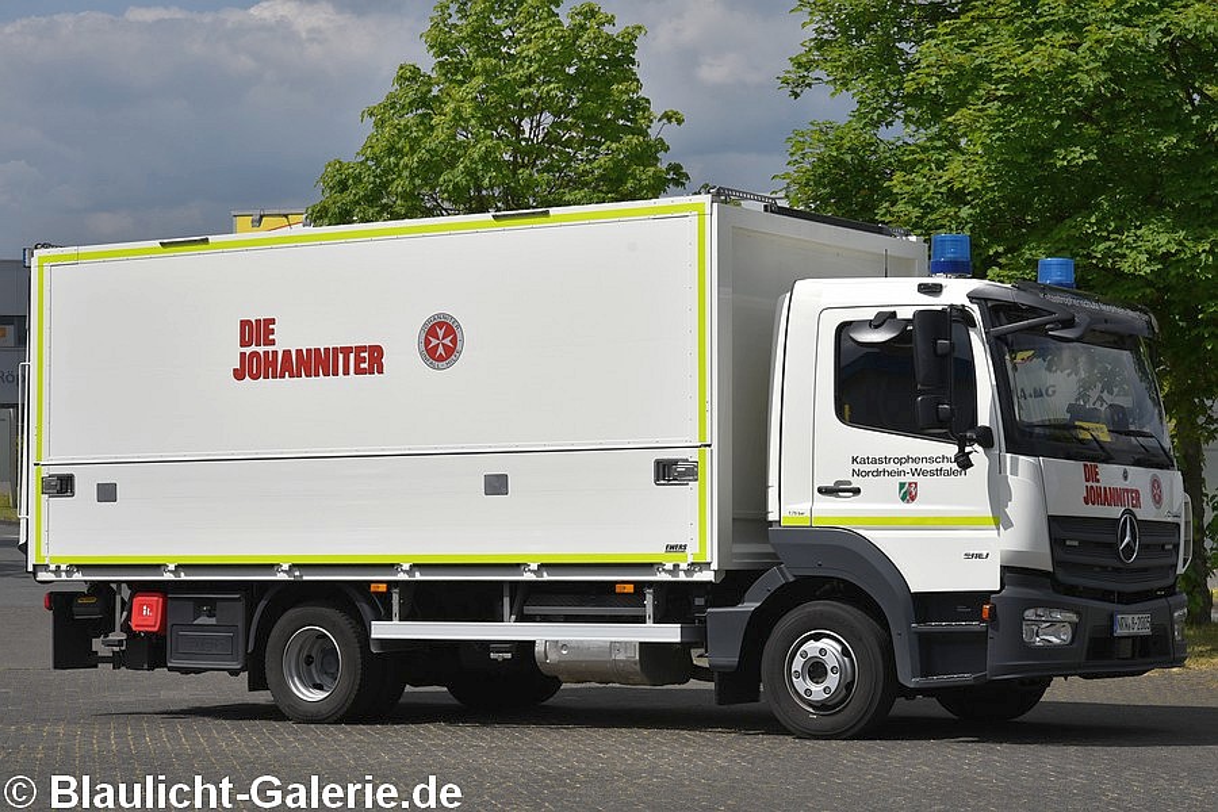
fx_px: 2436
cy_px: 406
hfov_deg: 28.1
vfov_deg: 18.9
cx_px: 609
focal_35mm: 72
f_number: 11
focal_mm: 72
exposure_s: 1/500
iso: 200
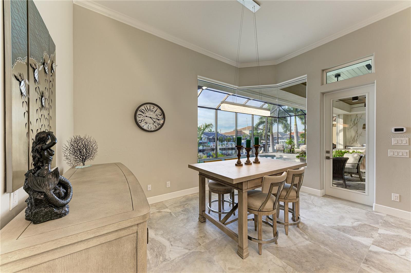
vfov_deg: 85.3
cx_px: 206
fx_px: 148
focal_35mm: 13
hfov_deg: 108.4
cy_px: 136
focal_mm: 13
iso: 200
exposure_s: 1/30
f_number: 9
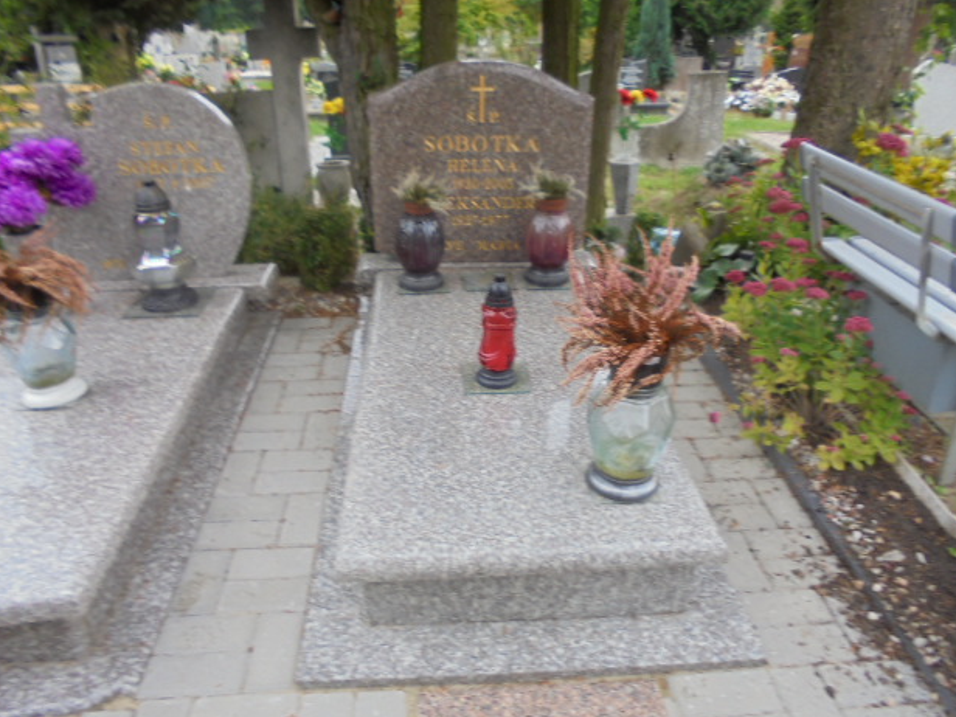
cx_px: 480
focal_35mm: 27
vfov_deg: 51.3
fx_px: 746
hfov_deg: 65.3
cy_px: 349
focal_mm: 4.6
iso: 100
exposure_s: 1/40
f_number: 3.5
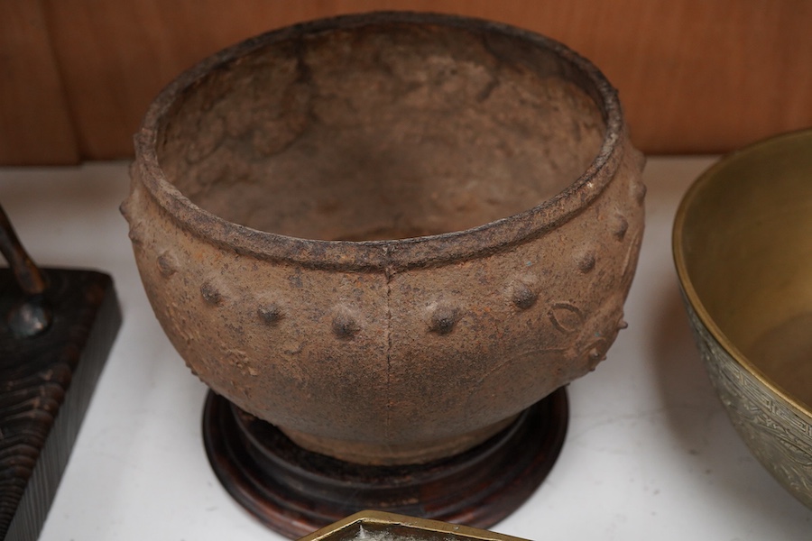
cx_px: 406
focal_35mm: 45
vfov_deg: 29.9
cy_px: 270
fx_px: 1015
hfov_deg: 43.6
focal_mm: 30
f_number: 8
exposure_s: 1/125
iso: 1250
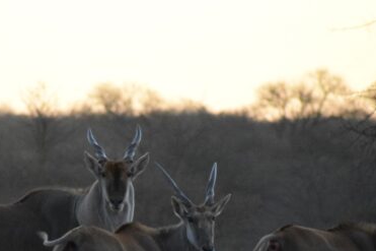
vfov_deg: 1.5
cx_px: 90
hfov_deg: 2.2
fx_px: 9729
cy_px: 244
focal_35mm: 932
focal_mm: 300
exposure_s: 1/320
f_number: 6.3
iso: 6400
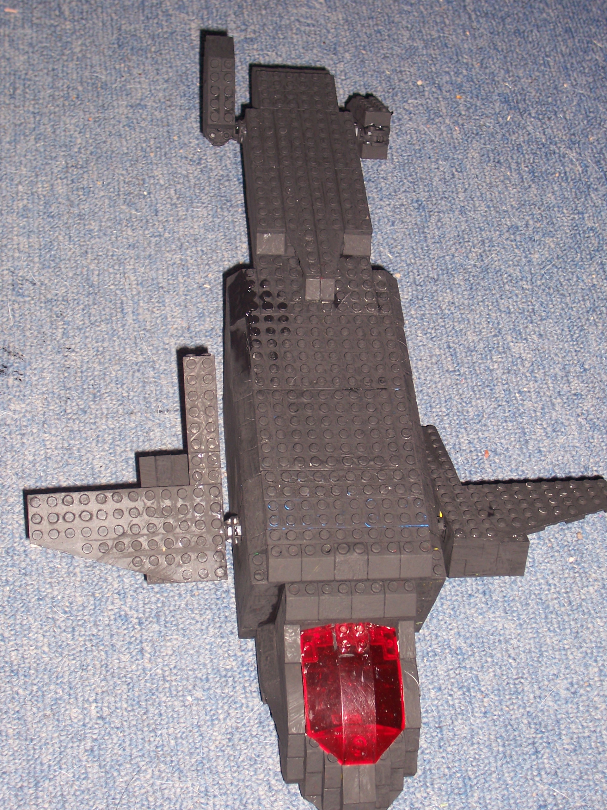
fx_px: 1239
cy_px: 405
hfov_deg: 27.5
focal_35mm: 53
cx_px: 304
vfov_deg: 36.2
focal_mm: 8.6
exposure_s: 1/60
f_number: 3.4
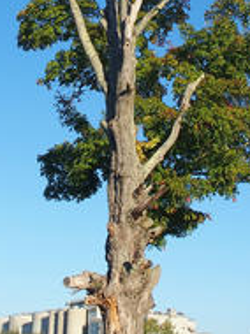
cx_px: 130
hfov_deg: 24.8
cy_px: 100
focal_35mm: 59
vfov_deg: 32.3
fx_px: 569
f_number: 3.5
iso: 100
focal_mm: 6
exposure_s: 1/800
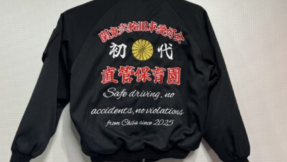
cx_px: 144
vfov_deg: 40.2
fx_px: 221
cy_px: 80
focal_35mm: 29
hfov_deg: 66.1
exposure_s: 1/121
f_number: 1.5
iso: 125
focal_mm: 5.7
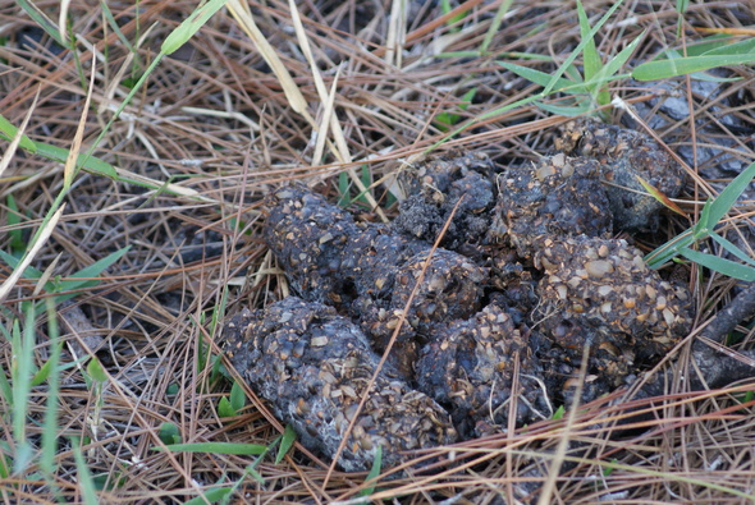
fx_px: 4252
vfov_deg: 6.8
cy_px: 252
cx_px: 378
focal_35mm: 202
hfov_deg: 10.1
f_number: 5.6
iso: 400
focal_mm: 135
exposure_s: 1/60
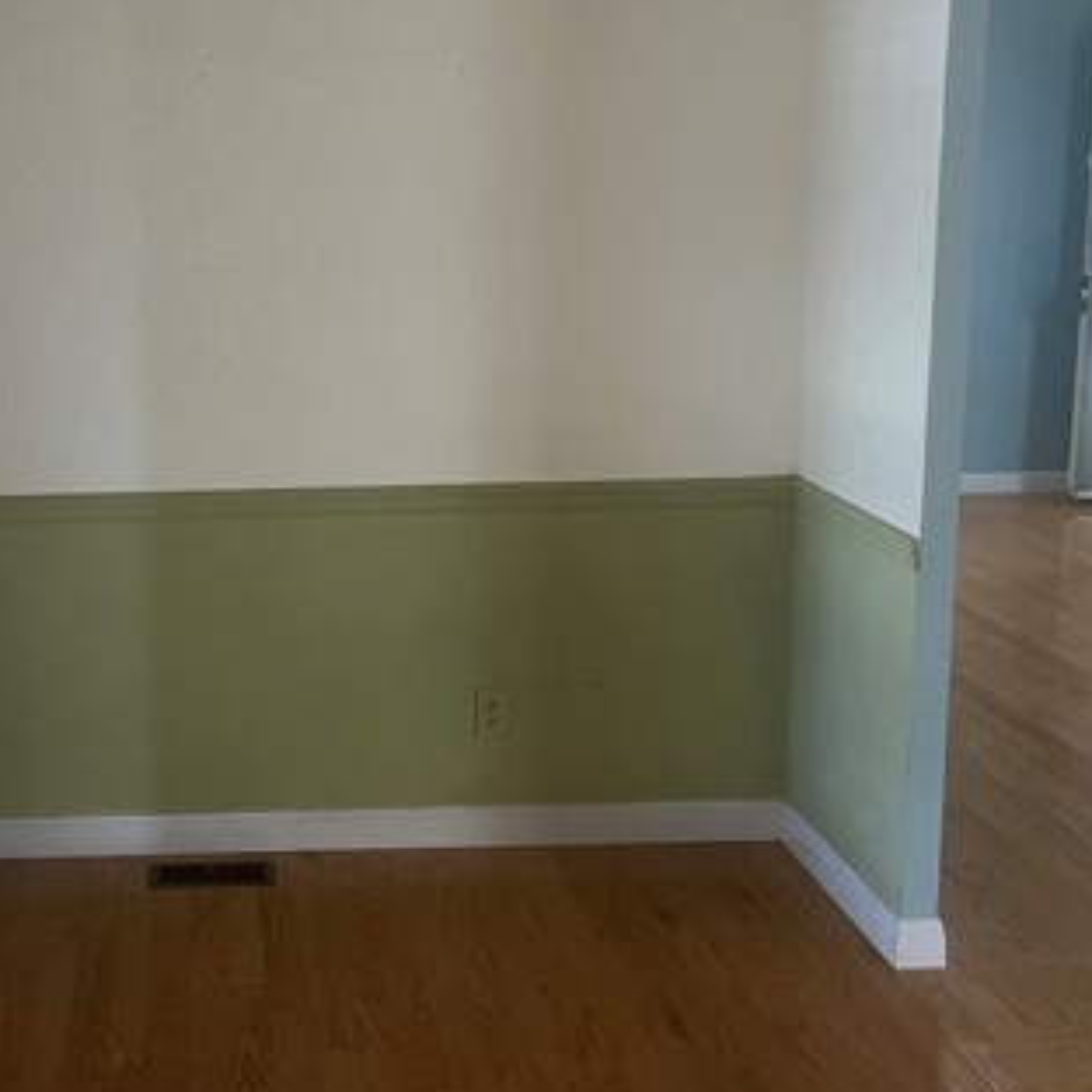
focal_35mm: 47
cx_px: 213
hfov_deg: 34.9
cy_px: 468
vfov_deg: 36.0
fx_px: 1677
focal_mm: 5.7
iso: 400
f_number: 1.5
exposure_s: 1/60
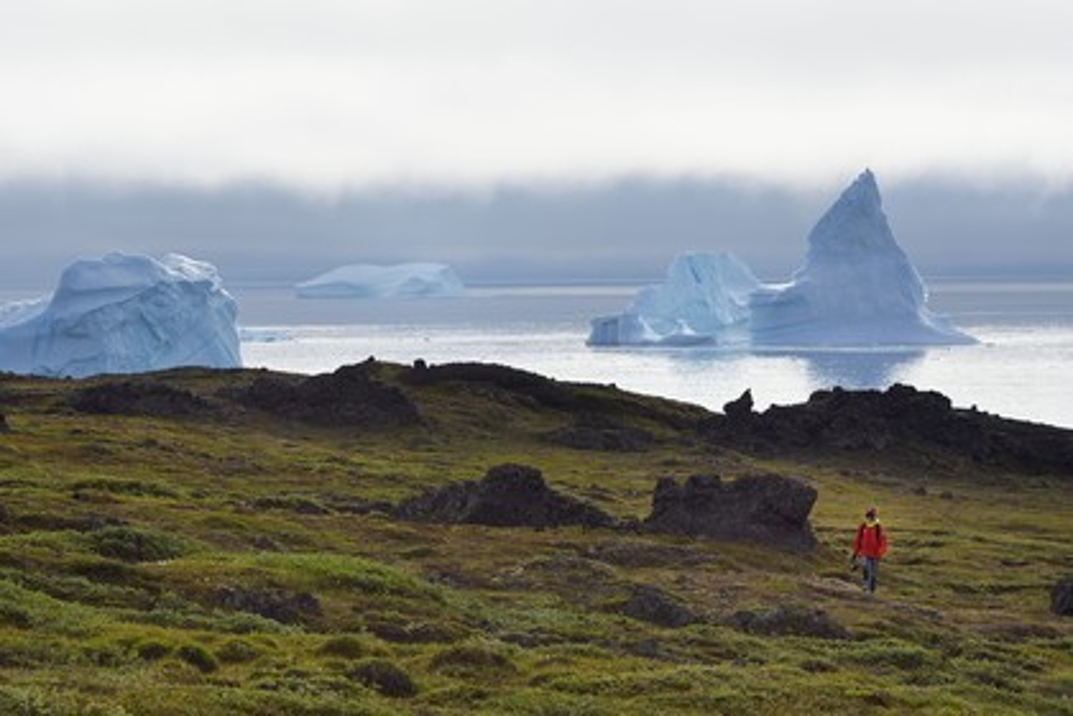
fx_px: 5961
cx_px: 536
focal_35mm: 200
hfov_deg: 10.3
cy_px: 358
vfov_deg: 6.9
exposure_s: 1/250
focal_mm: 200
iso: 200
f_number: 16
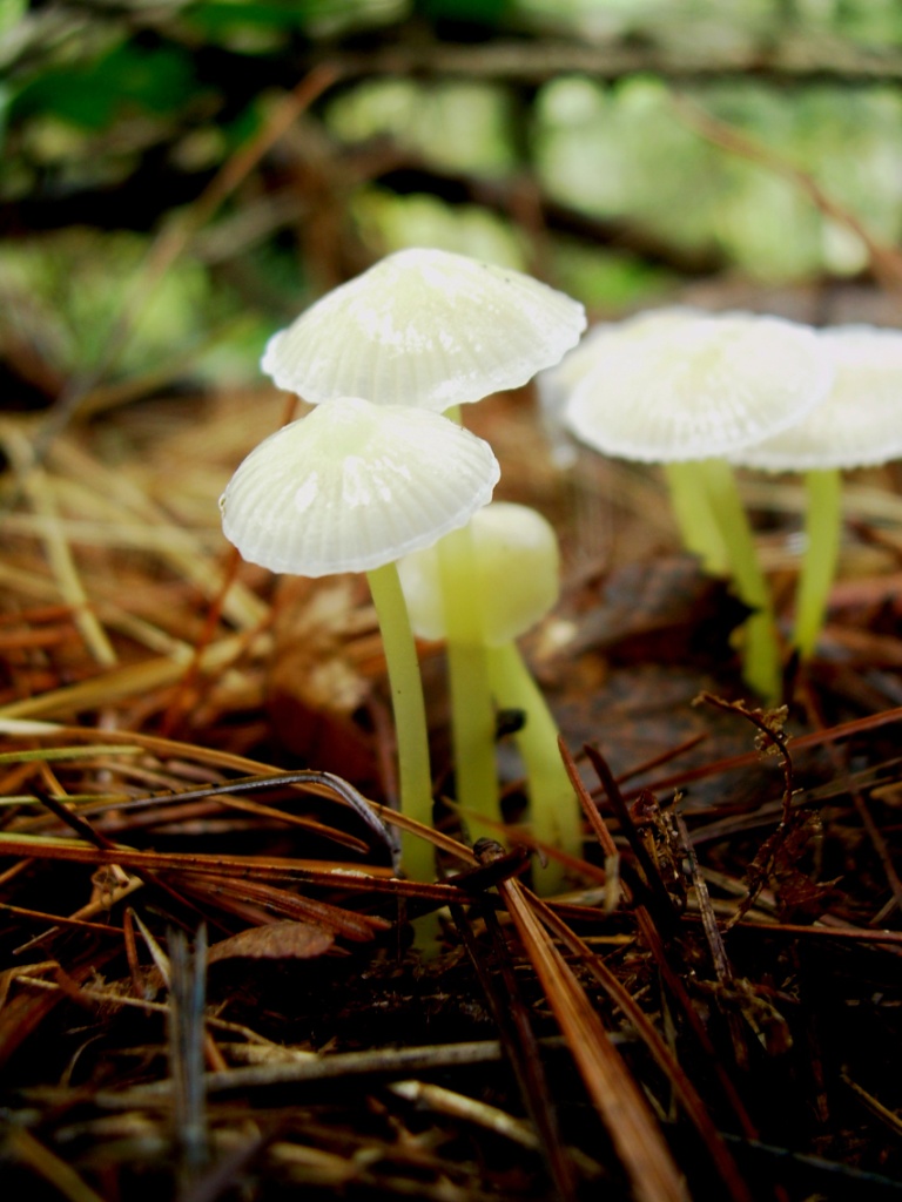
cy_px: 601
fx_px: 1320
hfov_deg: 37.7
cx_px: 451
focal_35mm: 38
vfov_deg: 49.0
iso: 50
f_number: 2.8
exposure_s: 1/4.8
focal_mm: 6.3
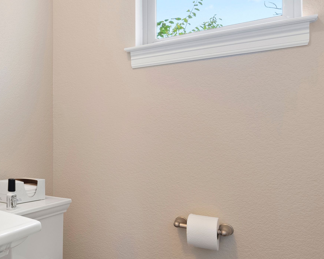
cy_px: 146
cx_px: -48
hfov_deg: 40.4
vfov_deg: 43.3
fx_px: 326
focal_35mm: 34
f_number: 9
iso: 500
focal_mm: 15
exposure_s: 1/2.5
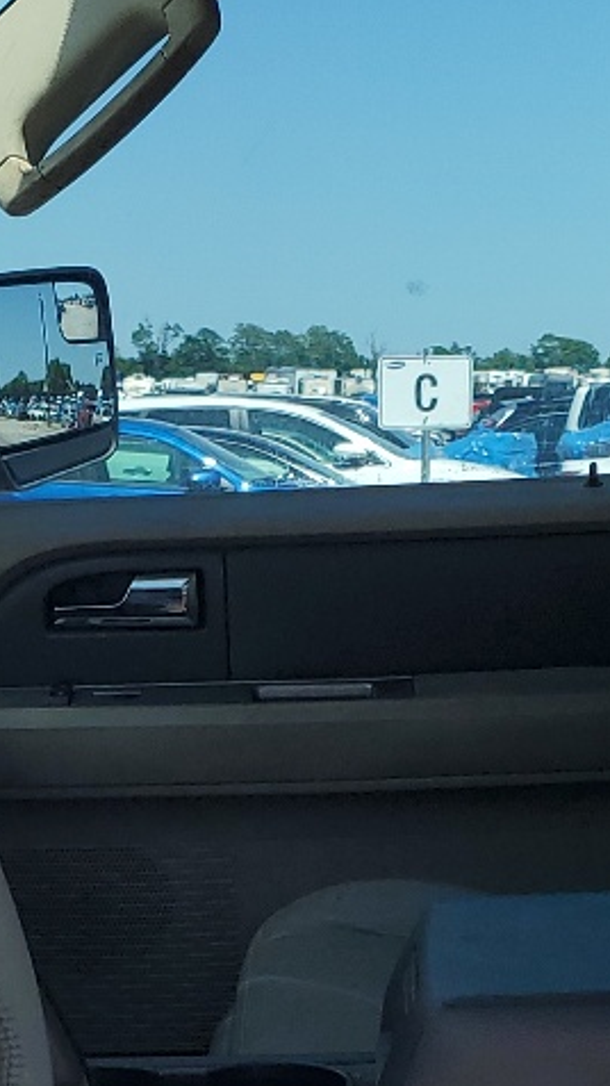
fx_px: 2734
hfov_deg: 12.7
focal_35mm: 95
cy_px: 956
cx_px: 241
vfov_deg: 22.0
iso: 50
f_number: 1.5
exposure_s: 1/2000
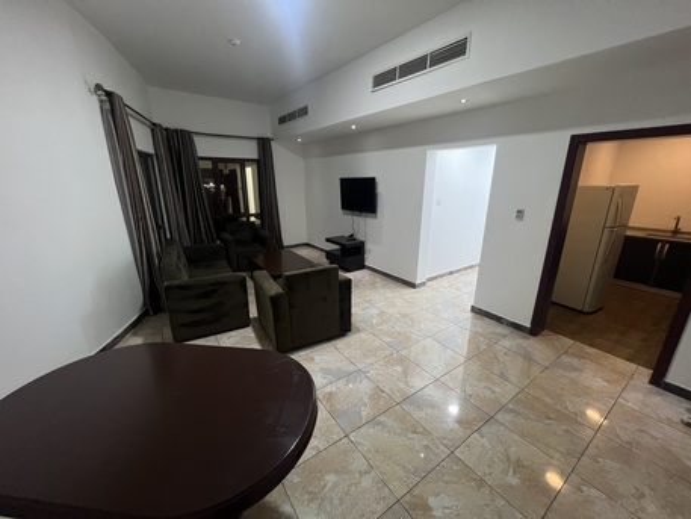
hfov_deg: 106.2
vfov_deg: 89.9
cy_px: 260
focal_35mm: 13
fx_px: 260
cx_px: 346
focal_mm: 1.57
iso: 200
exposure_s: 1/50
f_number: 1.8
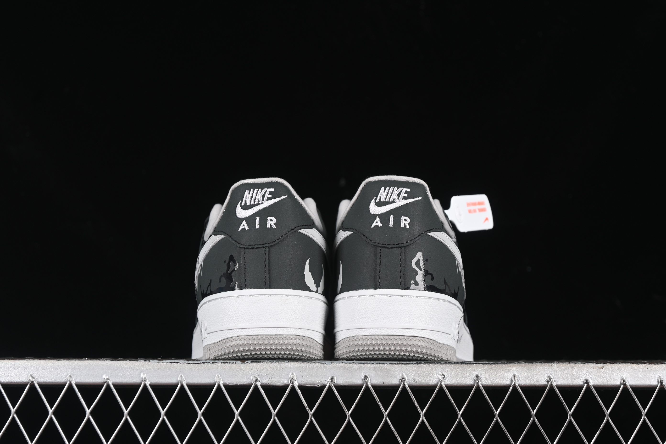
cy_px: 222
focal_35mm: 75
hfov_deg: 27.0
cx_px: 333
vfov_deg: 18.2
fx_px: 1387
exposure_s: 1/60
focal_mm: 50
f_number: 6.3
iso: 160
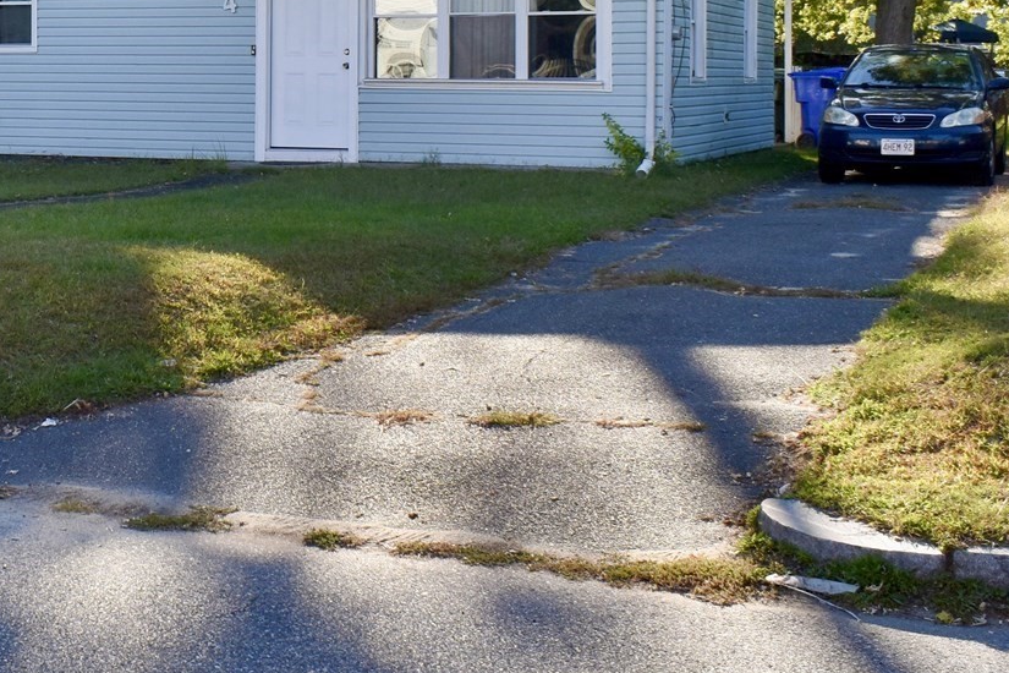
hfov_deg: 29.1
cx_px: 147
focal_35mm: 67
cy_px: 107
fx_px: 1878
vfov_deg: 20.0
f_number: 8
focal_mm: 18
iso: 180
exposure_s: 1/250
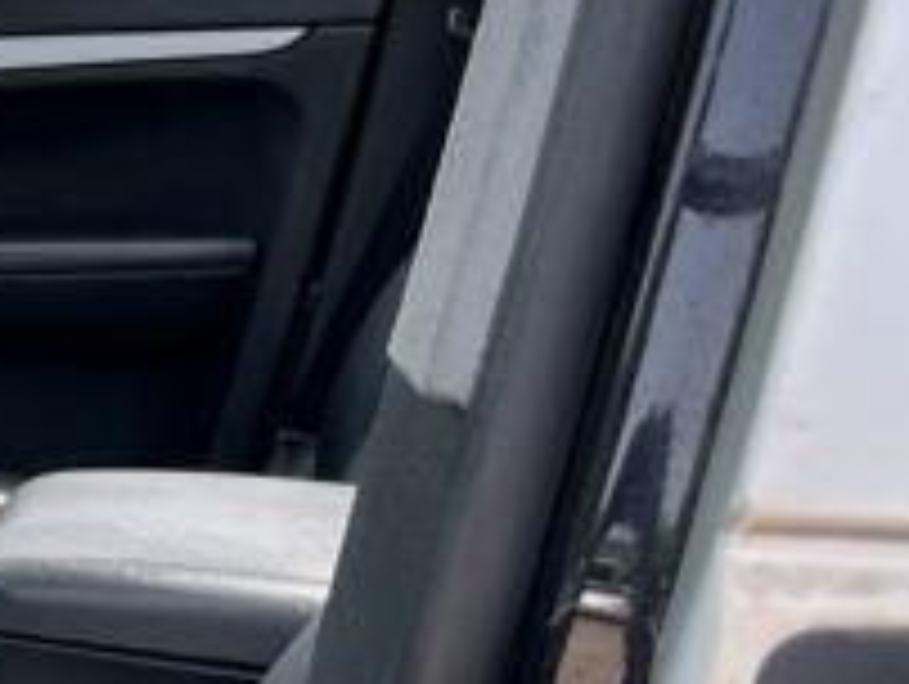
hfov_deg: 17.4
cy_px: 428
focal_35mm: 95
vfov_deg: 15.6
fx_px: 2498
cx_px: -644
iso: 80
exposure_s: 1/980
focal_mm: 6.86
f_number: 1.78
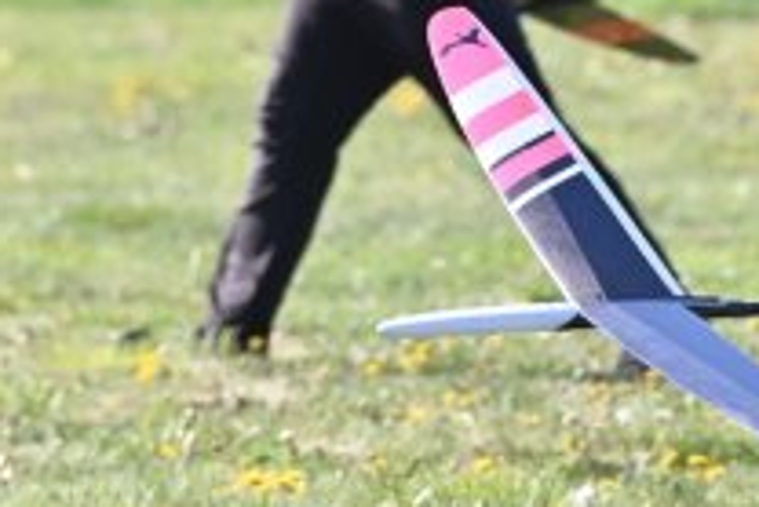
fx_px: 15148
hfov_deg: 2.9
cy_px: 157
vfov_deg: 1.9
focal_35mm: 718
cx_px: 536
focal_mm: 200
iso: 640
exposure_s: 1/1600
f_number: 5.6
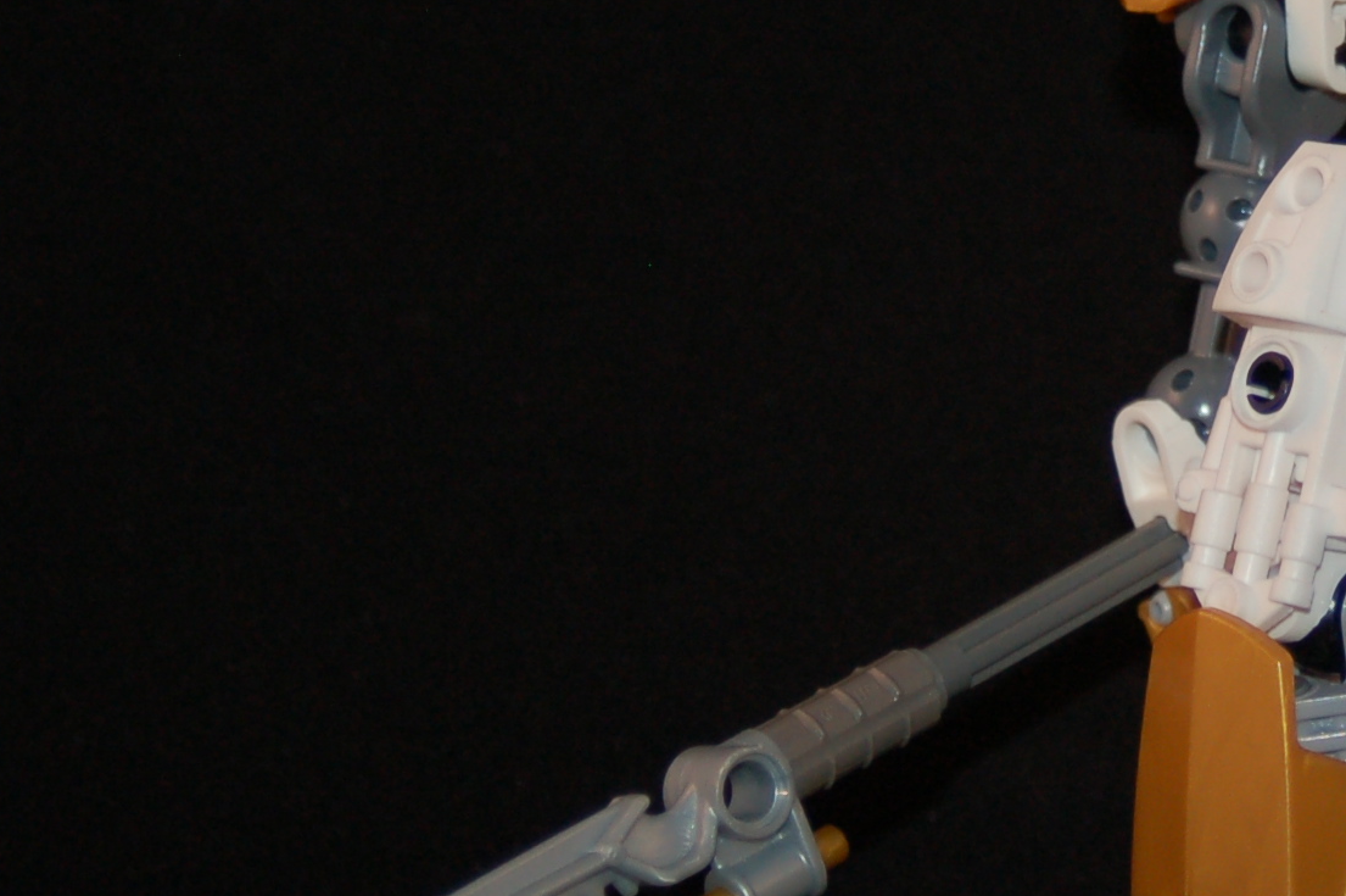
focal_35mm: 245
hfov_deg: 8.3
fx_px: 9153
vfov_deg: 5.6
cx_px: 1580
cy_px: 139
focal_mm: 60
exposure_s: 1/60
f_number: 4.8
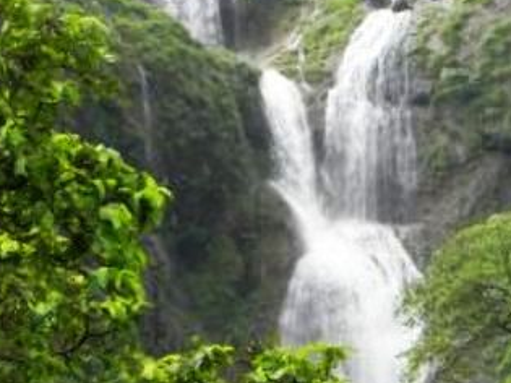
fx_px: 3630
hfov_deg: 8.0
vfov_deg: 6.0
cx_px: 419
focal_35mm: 246
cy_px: -15
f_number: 4.7
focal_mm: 19
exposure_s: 1/81.6
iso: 80
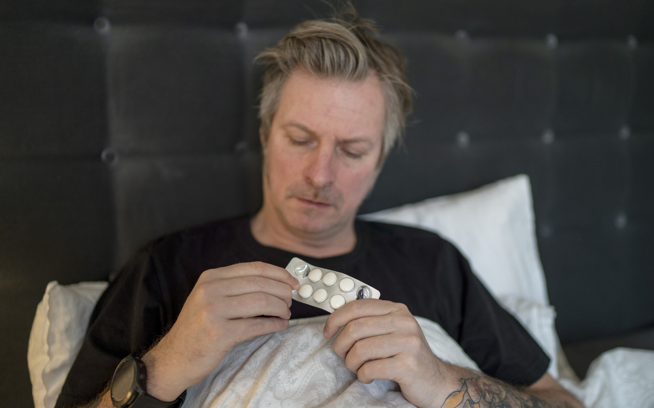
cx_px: 326
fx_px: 642
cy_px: 202
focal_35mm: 36
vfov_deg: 35.3
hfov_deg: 54.0
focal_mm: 35
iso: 400
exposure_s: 1/125
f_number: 1.4
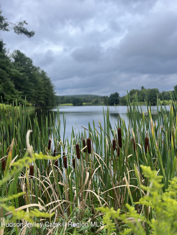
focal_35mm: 26
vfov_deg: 67.3
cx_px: 88
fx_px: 177
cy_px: 118
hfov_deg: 53.1
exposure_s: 1/621
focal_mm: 5.1
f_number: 1.6
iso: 50
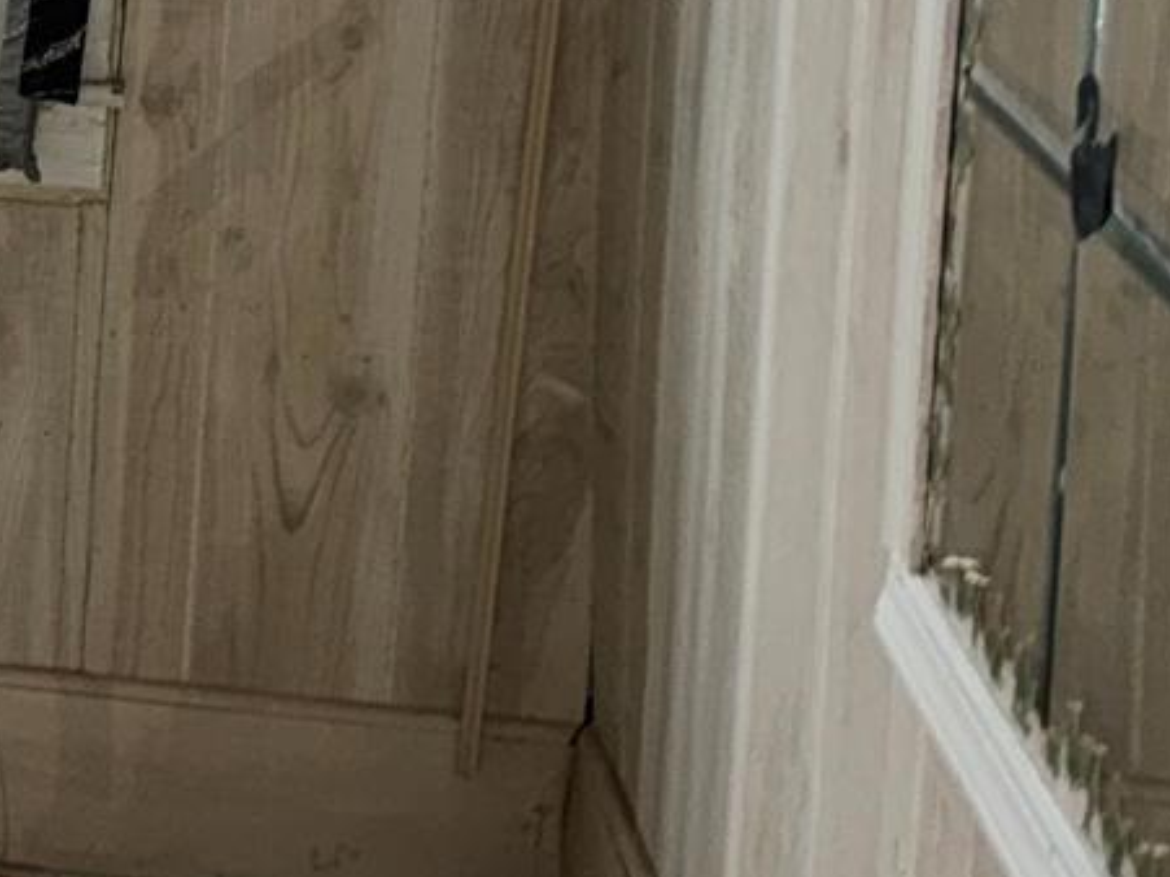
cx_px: -1222
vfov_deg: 13.2
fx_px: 3683
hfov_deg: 14.6
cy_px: -184
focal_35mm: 109
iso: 80
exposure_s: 1/17
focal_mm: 6.76
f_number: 1.78
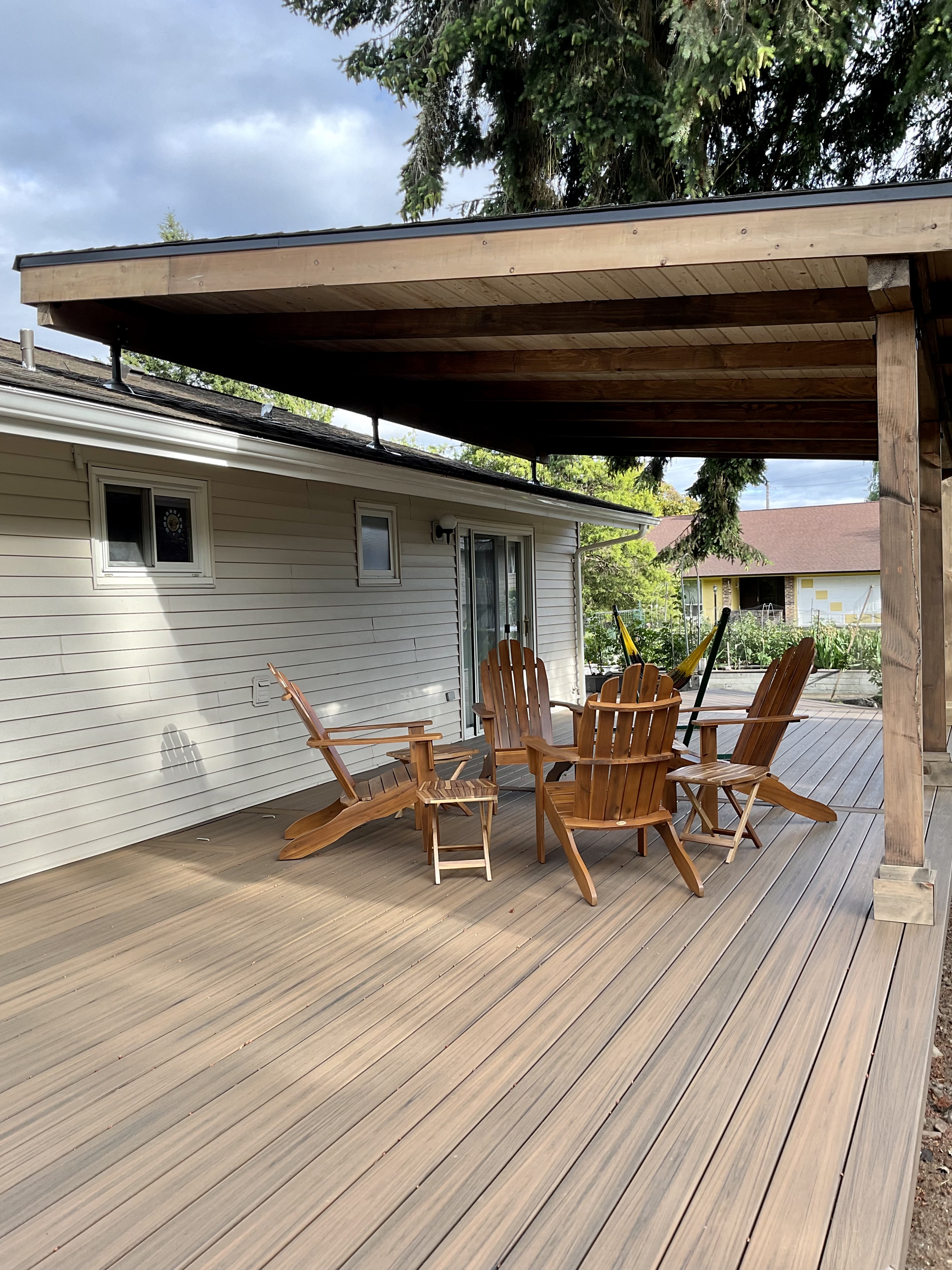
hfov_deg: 48.2
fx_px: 1063
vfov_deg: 61.7
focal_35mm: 29
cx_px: 476
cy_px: 635
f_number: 1.8
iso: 16
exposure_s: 1/218
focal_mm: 3
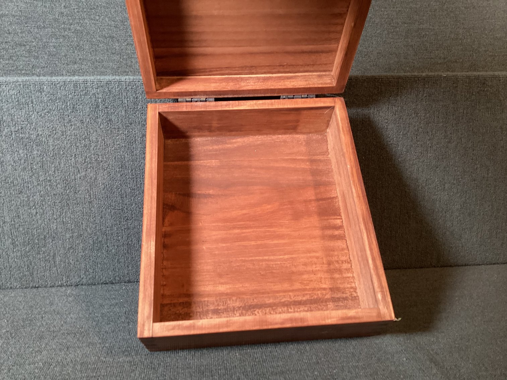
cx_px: 254
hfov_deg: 58.3
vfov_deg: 45.4
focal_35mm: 31
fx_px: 454
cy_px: 190
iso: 250
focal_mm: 3.3
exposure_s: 1/50
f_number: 2.4
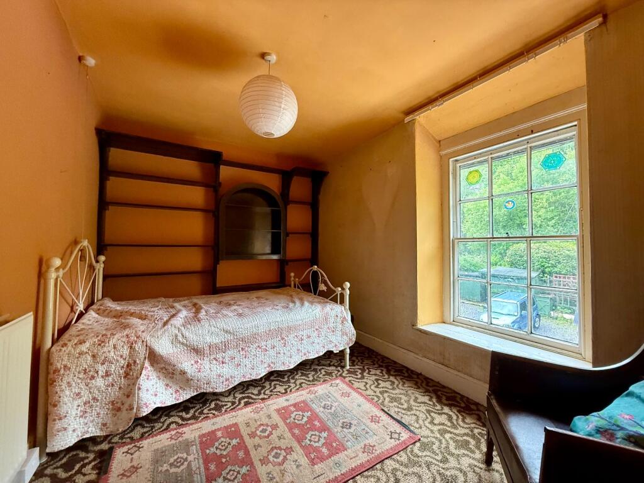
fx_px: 260
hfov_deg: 102.1
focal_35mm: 14
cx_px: 322
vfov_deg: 85.7
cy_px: 242
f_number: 2.2
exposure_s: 1/89
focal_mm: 2.22
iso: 320
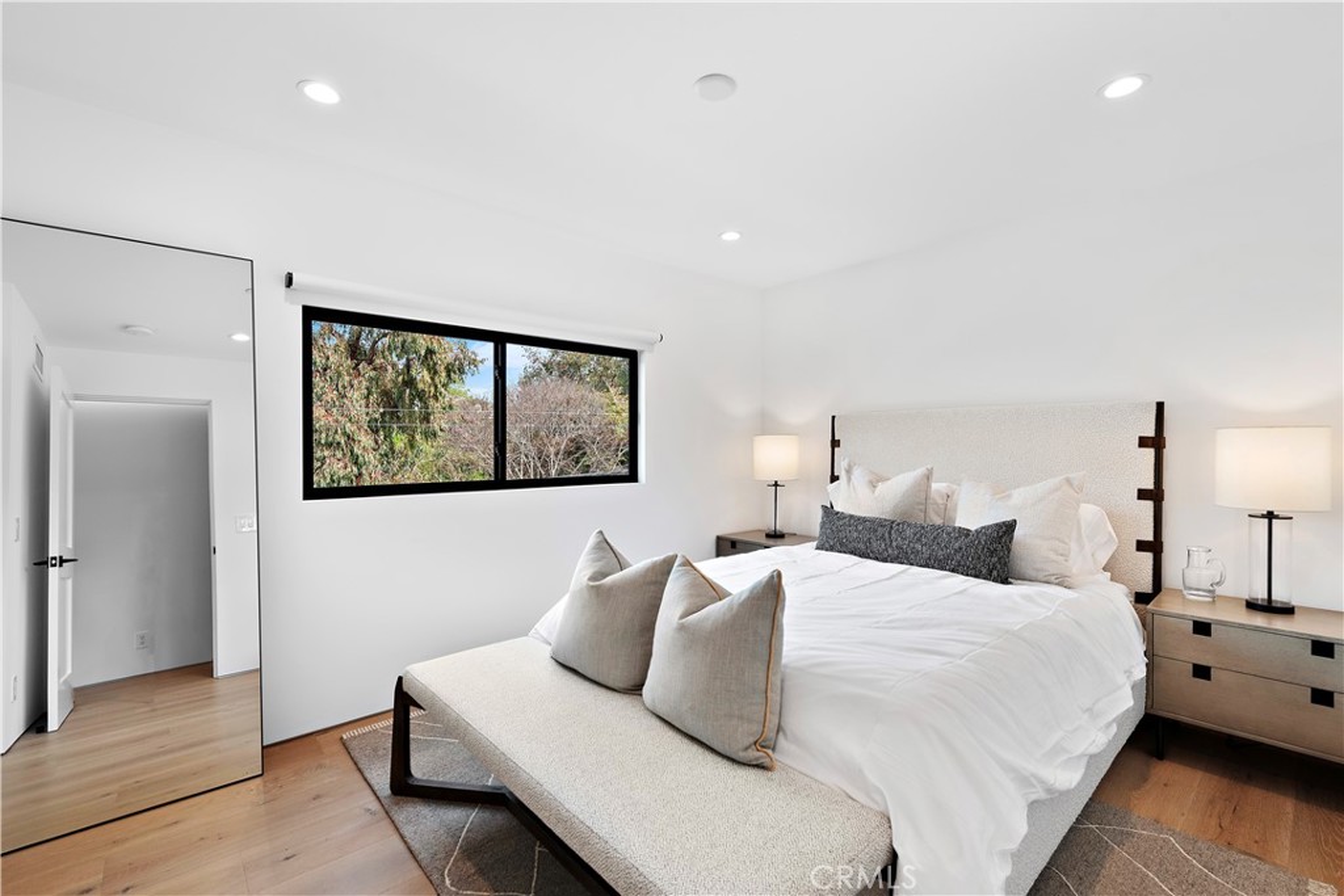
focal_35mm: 16
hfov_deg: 96.7
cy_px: 448
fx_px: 597
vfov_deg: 73.8
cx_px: 672
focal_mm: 16
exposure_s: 1/6
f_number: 7.1
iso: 160
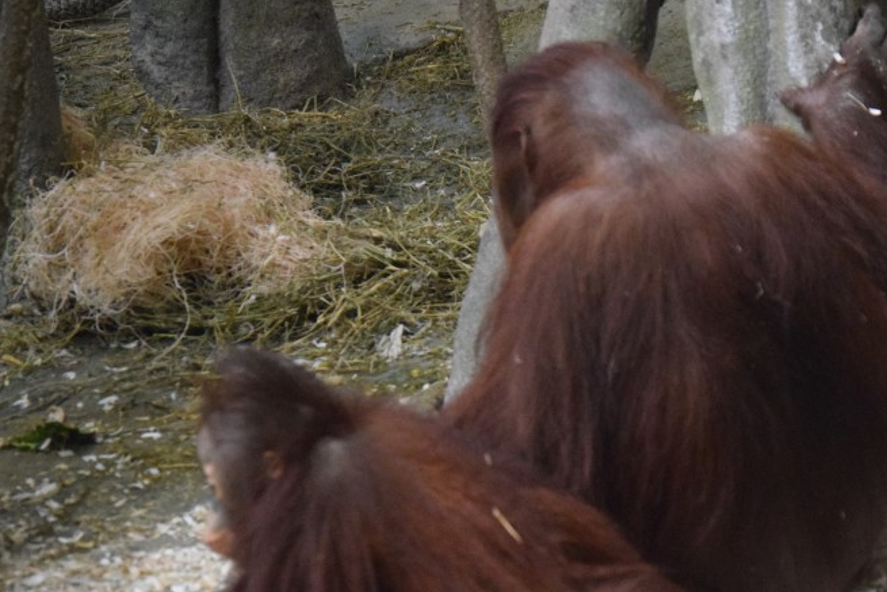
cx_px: 593
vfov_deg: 4.0
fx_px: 8373
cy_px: 356
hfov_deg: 6.1
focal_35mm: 340
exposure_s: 1/500
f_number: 5
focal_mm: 145
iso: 6400
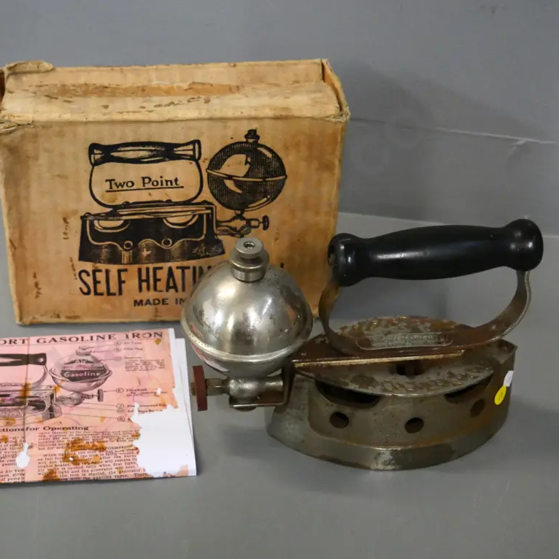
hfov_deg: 32.6
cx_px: 203
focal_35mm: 52
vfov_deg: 32.8
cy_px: 280
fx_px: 950
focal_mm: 22
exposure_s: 1/160
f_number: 4.5
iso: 3200
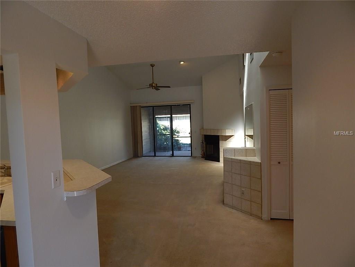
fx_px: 226
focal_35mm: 22
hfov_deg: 76.4
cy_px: 134
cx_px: 178
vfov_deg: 61.1
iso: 125
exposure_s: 1/80
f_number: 3
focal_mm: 4
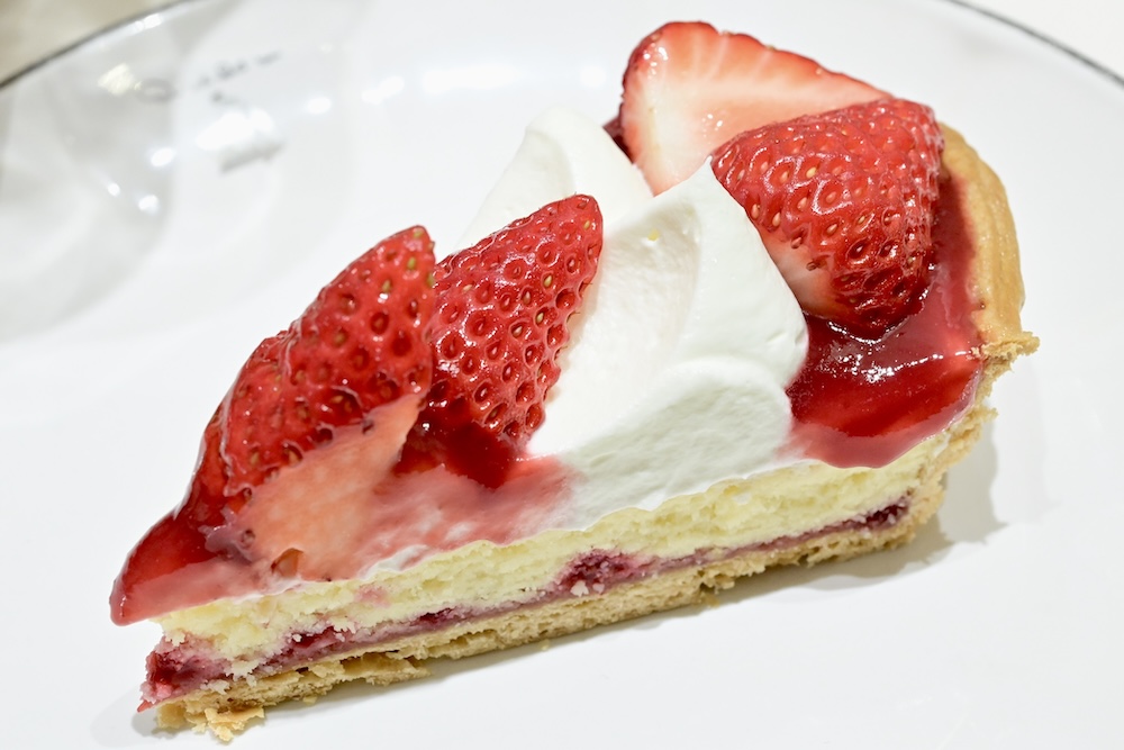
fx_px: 1873
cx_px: 562
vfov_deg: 22.6
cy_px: 375
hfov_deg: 33.4
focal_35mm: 60
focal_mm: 60
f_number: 11
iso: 6400
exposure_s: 1/125
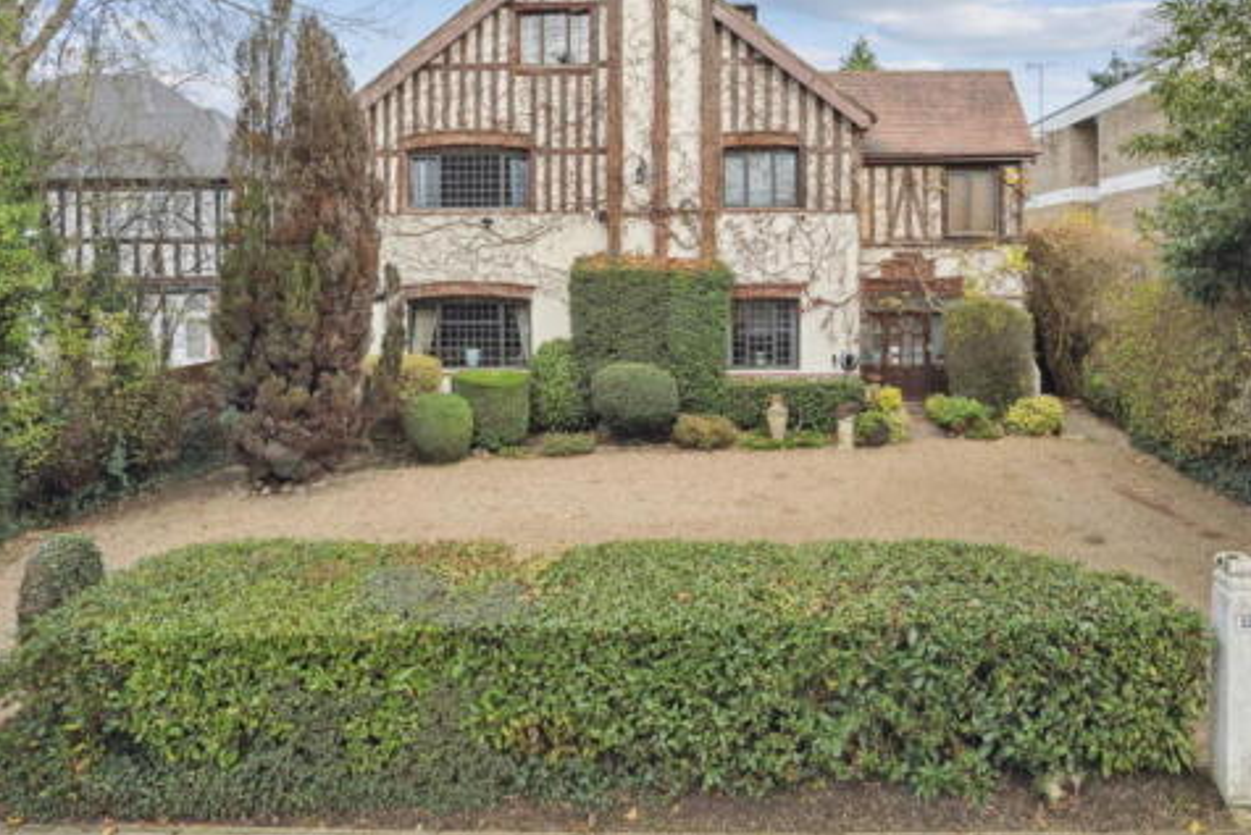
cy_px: 277
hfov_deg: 77.9
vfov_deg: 56.1
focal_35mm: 22
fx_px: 765
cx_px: 732
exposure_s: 1/500
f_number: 7.1
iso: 640
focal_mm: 16
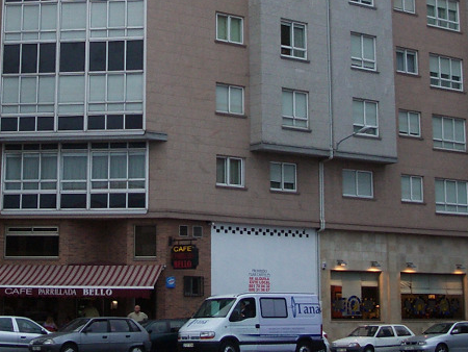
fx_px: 1109
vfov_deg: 17.7
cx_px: 170
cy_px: 20
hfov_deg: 23.8
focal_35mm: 82
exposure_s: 1/80
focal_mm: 6.8
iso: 100
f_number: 2.8
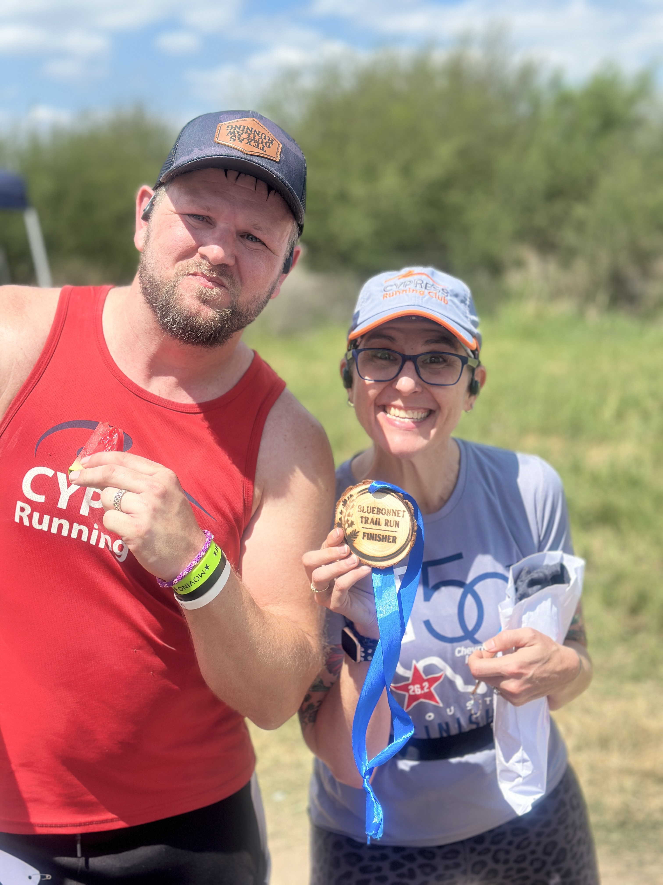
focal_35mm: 48
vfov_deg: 39.7
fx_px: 1226
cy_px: 442
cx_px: 332
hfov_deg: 30.3
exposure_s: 1/3597
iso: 100
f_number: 1.78
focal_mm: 6.86
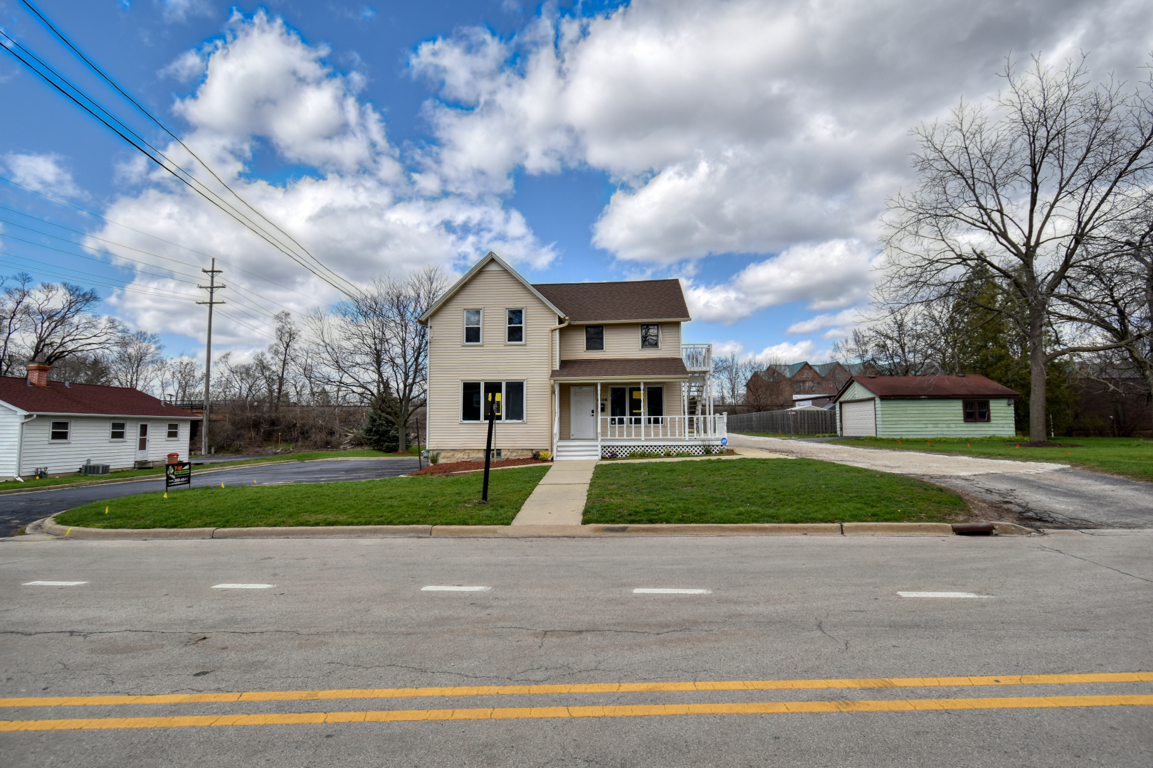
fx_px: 552
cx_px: 576
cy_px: 384
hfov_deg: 92.4
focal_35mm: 17
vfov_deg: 69.7
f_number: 5
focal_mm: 11.5
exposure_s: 1/800
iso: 100
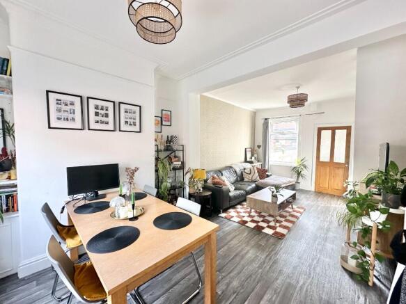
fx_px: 164
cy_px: 152
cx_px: 203
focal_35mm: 14
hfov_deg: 102.1
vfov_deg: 85.7
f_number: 2.2
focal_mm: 2.22
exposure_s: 1/99
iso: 100
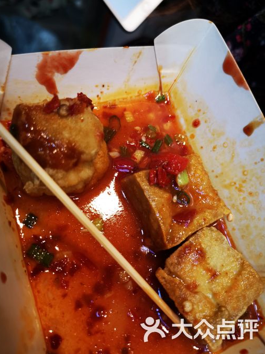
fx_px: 286
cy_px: 173
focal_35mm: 28
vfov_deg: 63.4
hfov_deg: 49.7
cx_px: 134
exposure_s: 1/100
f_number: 1.8
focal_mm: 3.95
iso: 160
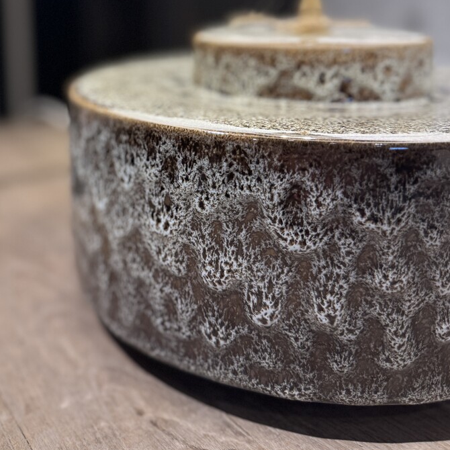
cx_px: 152
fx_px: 559
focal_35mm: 38
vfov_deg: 42.2
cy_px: 99
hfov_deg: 43.3
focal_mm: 6.76
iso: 160
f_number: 1.78
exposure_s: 1/100
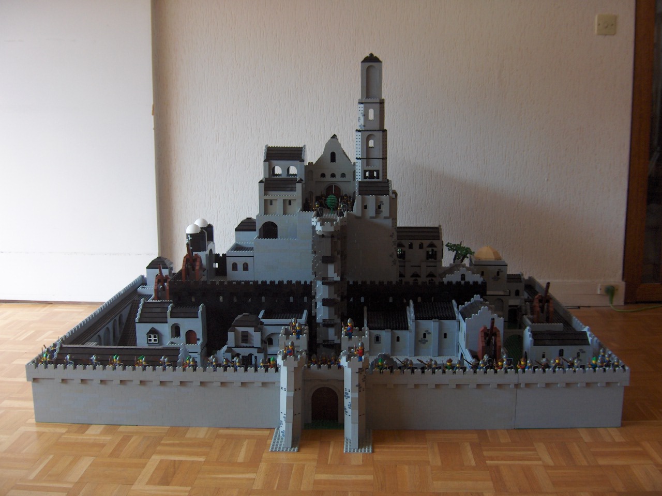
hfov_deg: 47.9
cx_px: 331
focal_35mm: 39
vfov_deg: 36.8
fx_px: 746
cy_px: 248
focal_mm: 8
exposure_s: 1/59
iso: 200
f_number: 2.8
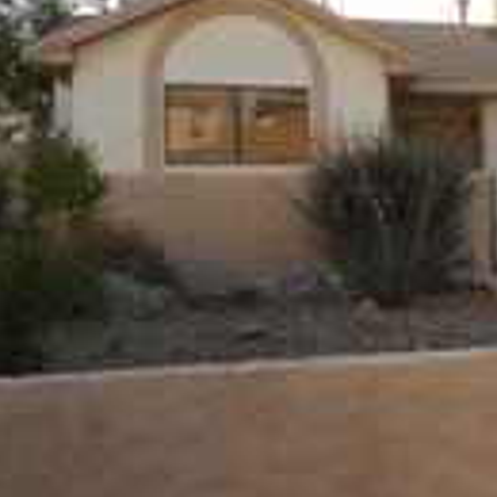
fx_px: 991
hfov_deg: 24.6
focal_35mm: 61
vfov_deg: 28.0
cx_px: 642
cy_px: 176
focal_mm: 4.6
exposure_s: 1/320
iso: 80
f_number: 3.2
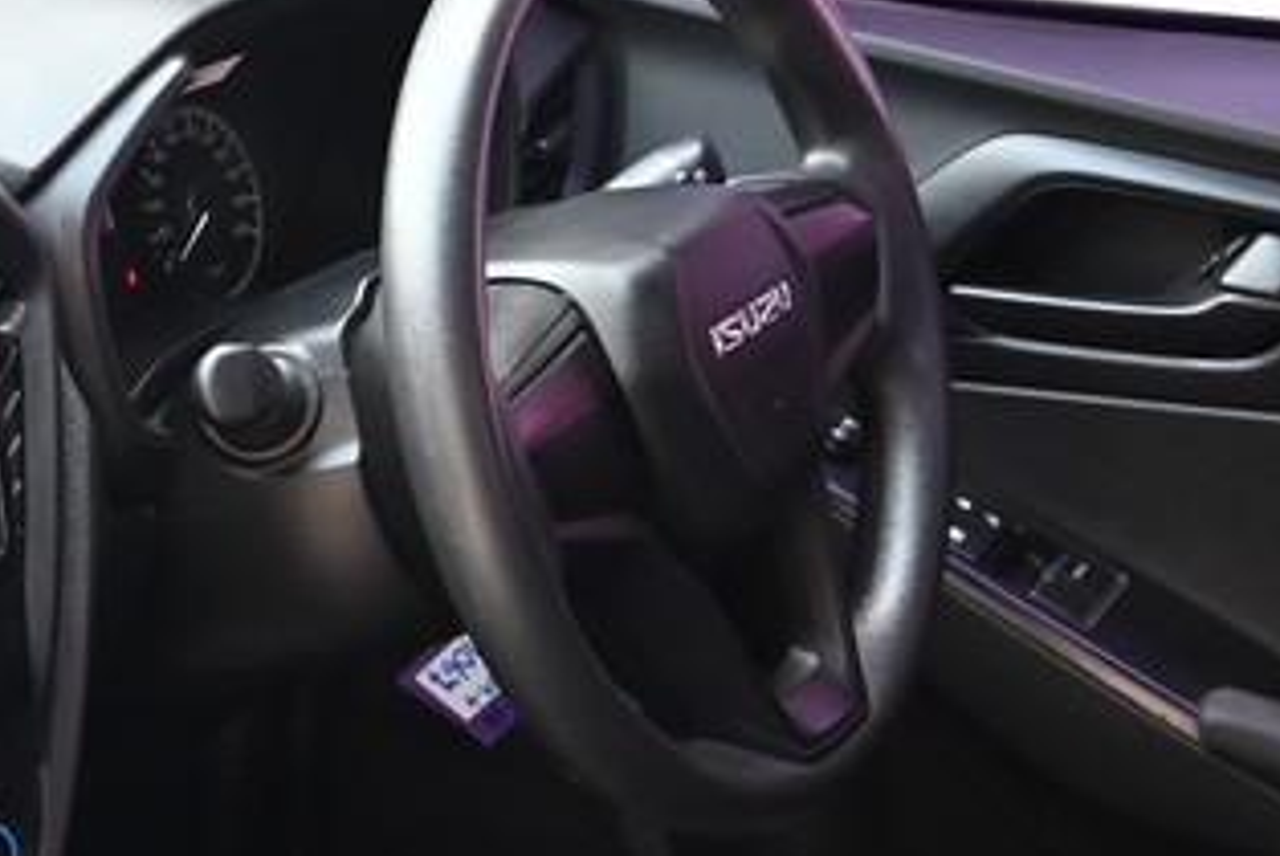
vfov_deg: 16.1
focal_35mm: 84
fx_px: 2989
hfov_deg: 20.8
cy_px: 746
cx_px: -603
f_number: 5.6
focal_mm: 24
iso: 800
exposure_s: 1/30
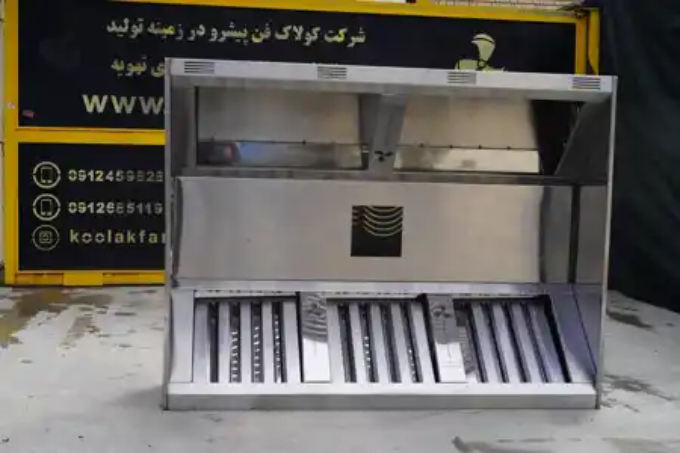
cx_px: 340
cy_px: 226
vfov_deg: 27.0
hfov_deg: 39.6
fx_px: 944
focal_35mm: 50
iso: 12800
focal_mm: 50
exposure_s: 1/5000
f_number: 13
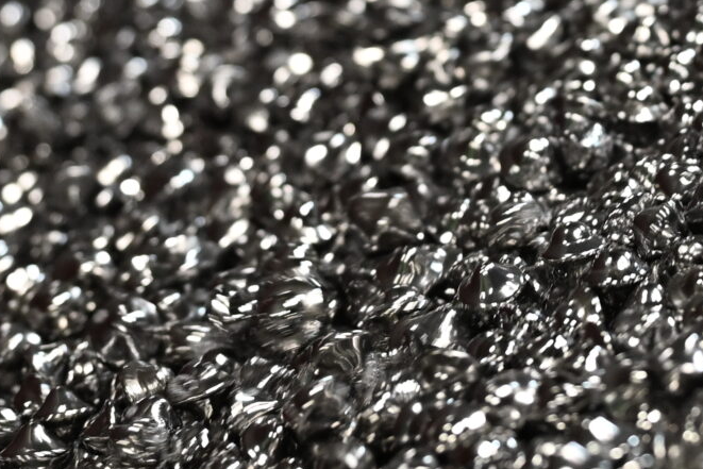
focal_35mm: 186
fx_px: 3633
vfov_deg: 7.3
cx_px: 634
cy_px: -107
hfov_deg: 11.0
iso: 1600
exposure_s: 1/125
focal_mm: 48
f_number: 4
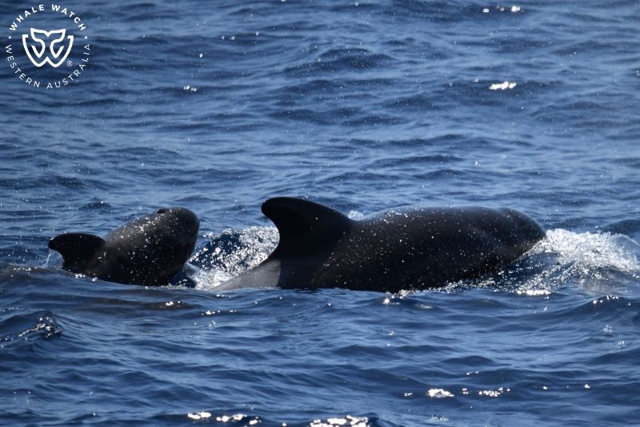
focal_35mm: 600
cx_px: 320
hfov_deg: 3.4
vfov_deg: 2.3
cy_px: 214
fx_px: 10664
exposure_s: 1/8000
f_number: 6.3
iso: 1000
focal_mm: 600
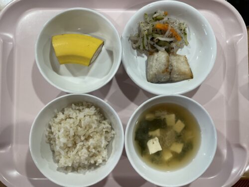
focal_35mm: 26
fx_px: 187
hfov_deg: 67.3
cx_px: 124
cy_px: 94
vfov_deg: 53.1
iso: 125
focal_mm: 4.2
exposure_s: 1/121
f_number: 1.6
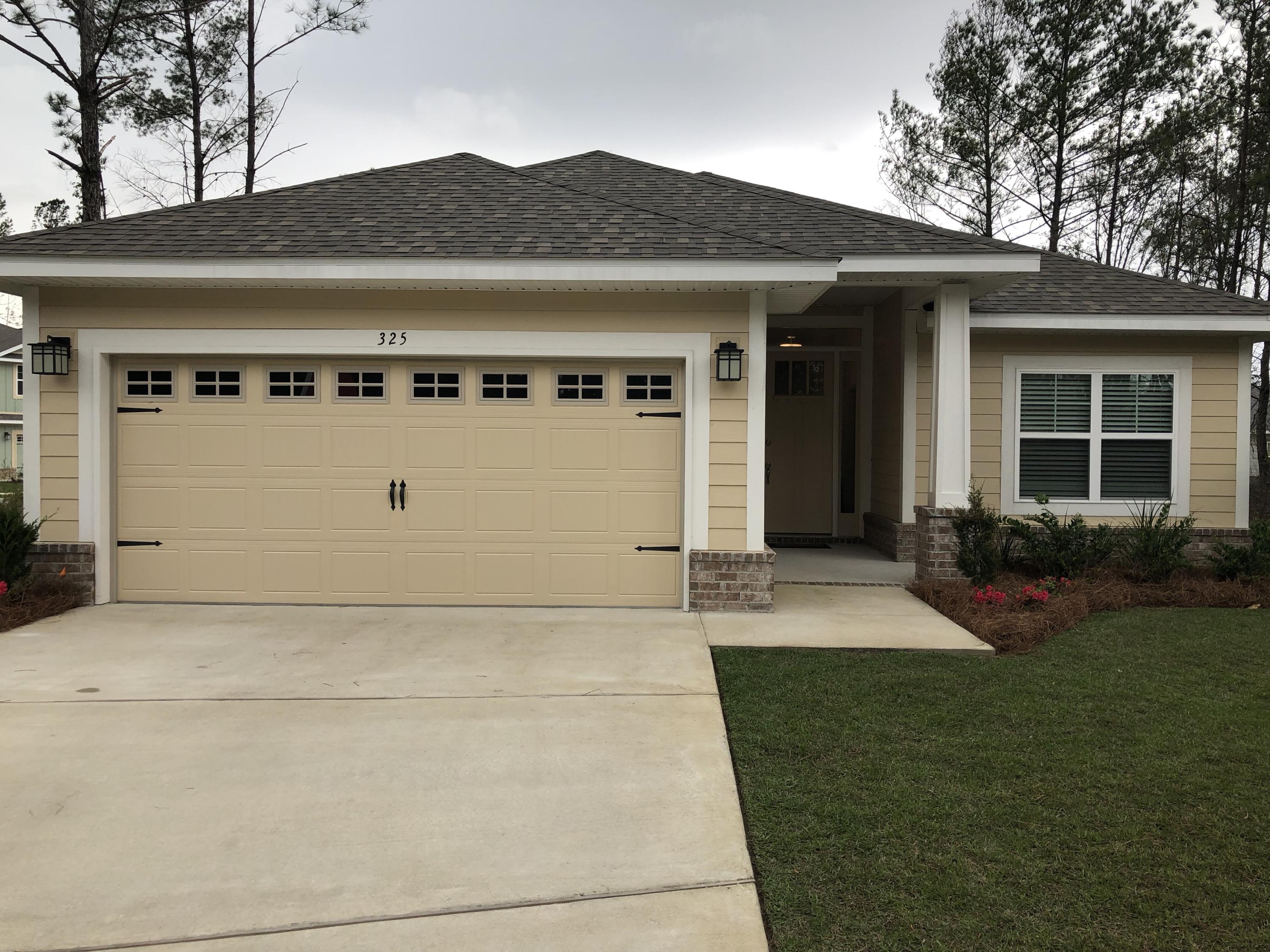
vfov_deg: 49.7
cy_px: 476
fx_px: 1027
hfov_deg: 63.4
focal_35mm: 28
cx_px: 635
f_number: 1.8
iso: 20
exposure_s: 1/331
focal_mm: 3.99
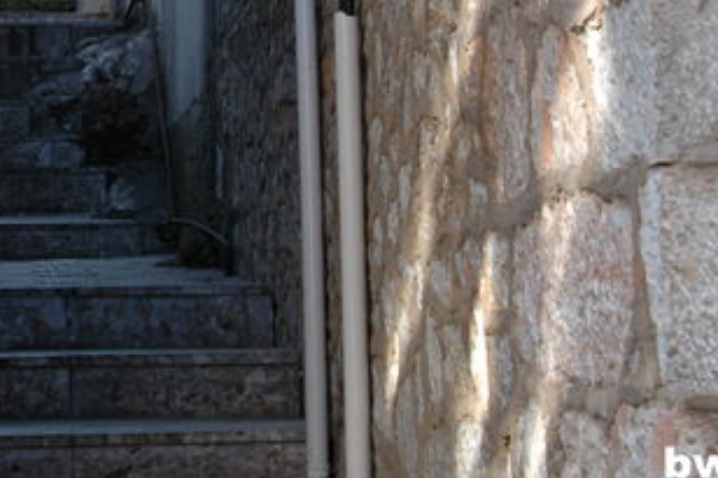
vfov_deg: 12.3
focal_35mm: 109
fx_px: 2173
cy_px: -90
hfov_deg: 18.0
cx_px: -105
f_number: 4.5
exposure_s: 1/80
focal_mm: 28
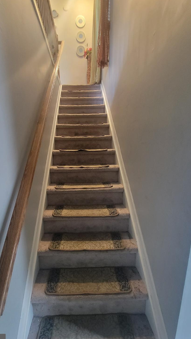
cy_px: 173
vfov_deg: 103.0
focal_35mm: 15
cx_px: 82
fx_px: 135
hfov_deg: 70.2
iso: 800
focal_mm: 2.2
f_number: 2.2
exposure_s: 1/24
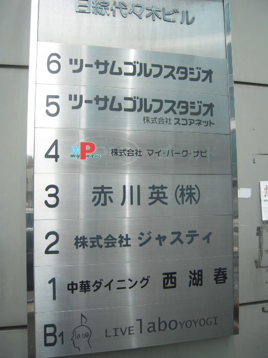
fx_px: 289
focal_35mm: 28
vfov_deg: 63.4
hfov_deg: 49.7
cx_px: 134
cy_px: 179
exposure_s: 1/320
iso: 100
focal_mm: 5
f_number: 2.7
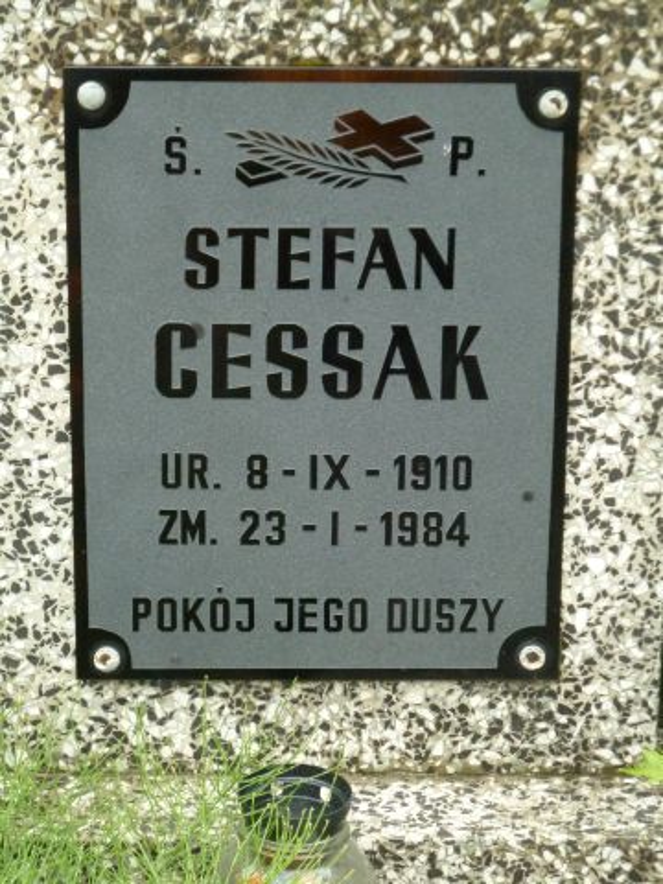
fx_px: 3499
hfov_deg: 10.8
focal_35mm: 137
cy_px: 442
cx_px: 332
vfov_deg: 14.4
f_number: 4.5
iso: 640
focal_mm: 22.5
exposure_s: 1/100
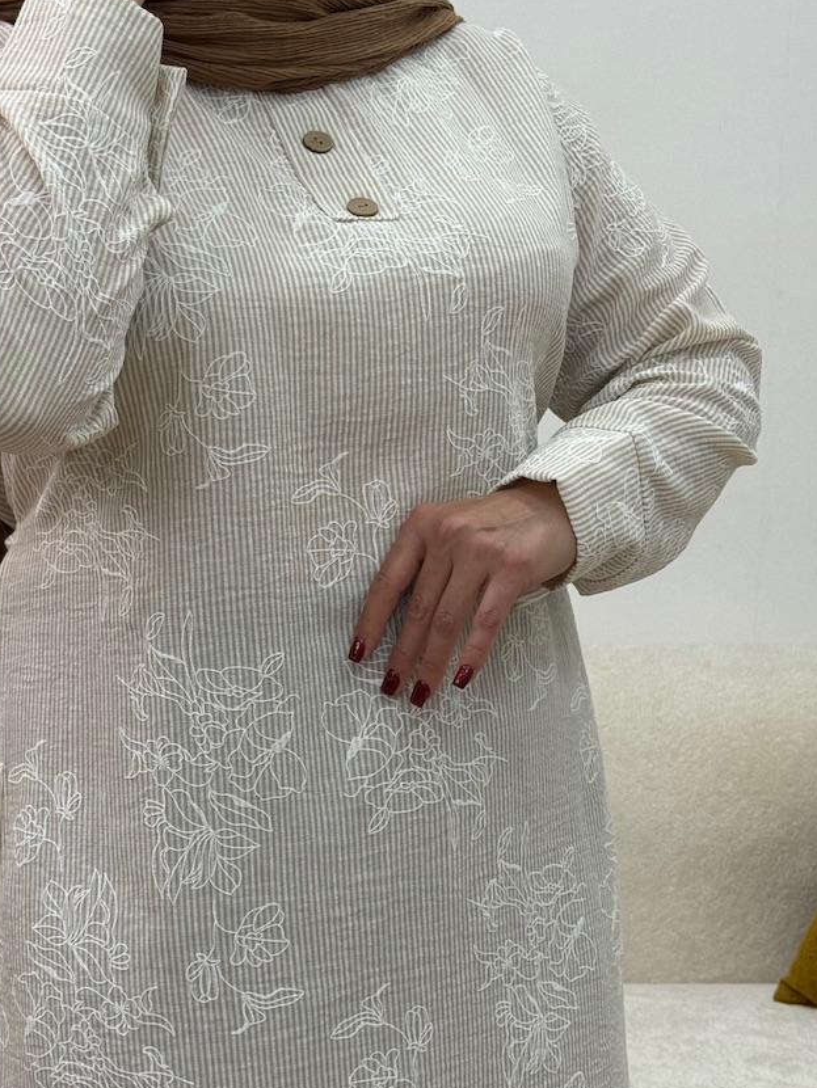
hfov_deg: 19.8
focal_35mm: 74
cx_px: 233
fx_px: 2328
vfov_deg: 26.3
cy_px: 645
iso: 64
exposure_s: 1/846
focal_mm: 6.76
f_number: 1.78
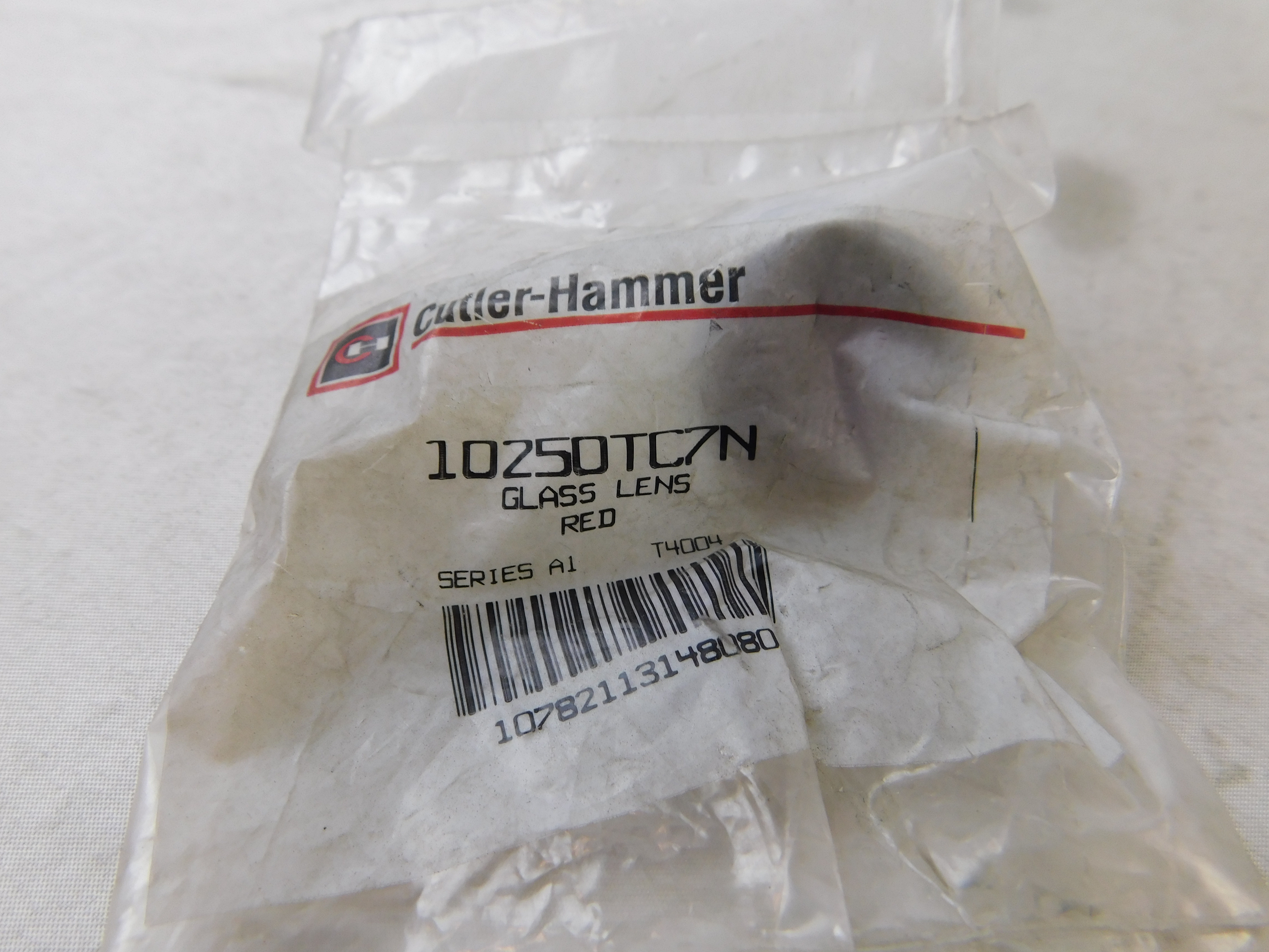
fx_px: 843
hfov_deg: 73.9
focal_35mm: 23
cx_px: 634
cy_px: 476
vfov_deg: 58.9
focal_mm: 4
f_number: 3
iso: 125
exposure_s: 1/40
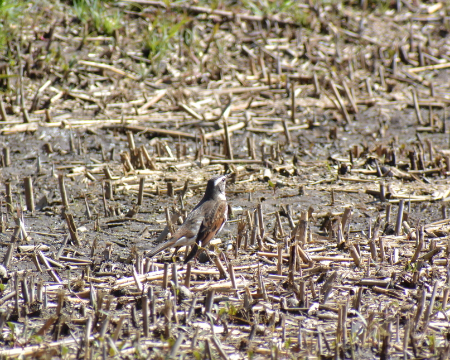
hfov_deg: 1.7
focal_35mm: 1131
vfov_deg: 1.4
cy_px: 189
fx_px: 15057
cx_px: 216
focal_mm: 300
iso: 220
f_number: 6.3
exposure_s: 1/500
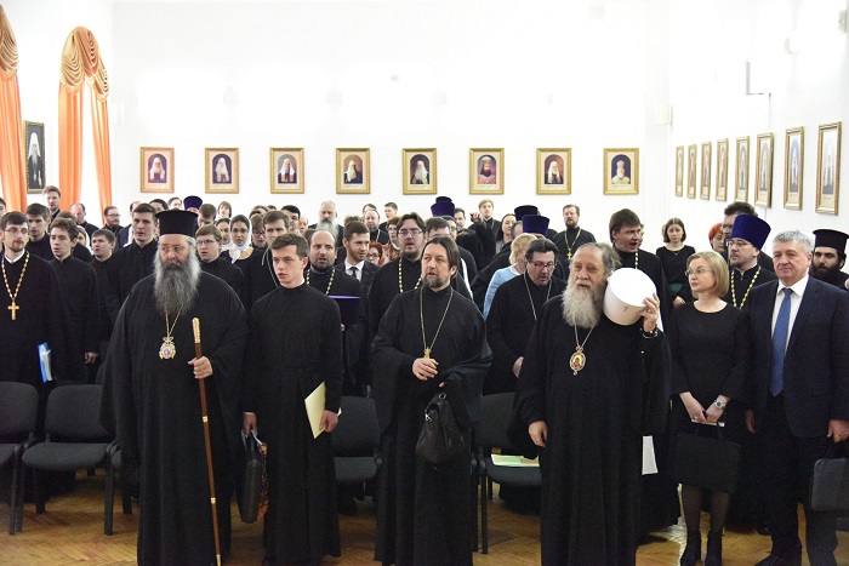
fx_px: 1085
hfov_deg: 42.7
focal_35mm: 46
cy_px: 283
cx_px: 424
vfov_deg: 29.3
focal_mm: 46
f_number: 4
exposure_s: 1/320
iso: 12800
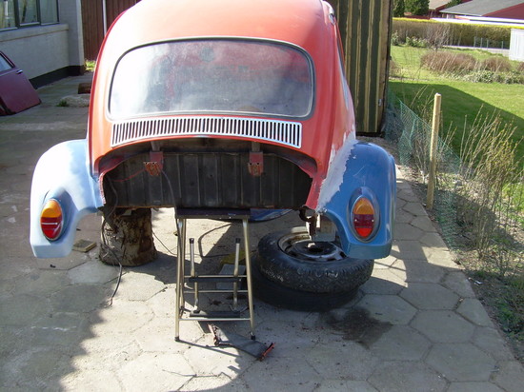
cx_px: 262
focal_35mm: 38
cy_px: 196
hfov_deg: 49.0
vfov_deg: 37.7
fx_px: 575
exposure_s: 1/136
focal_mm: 6.3
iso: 50
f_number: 4.6
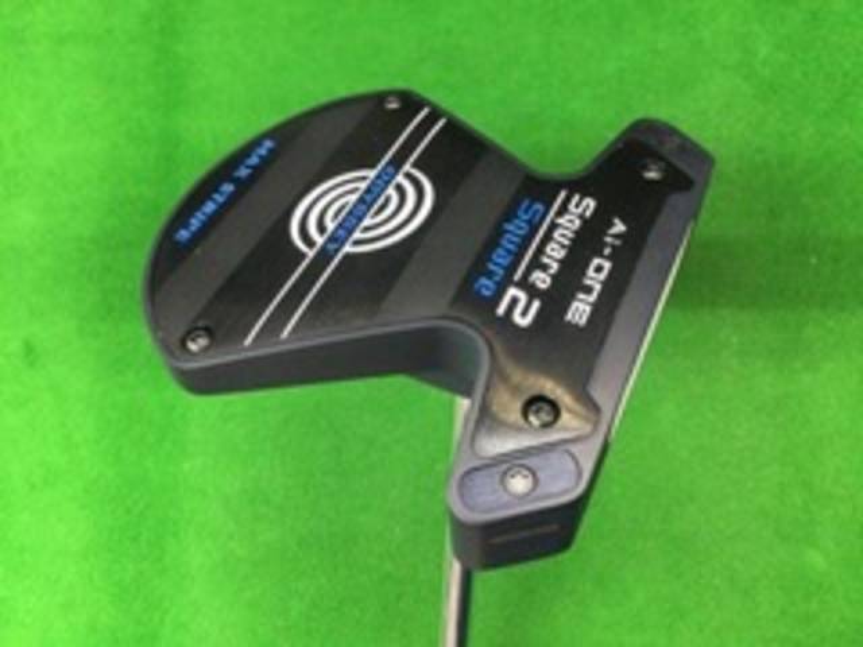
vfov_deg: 45.4
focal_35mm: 31
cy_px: 324
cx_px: 432
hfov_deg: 58.4
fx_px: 773
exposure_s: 1/30
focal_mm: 3.3
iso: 250
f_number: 2.4
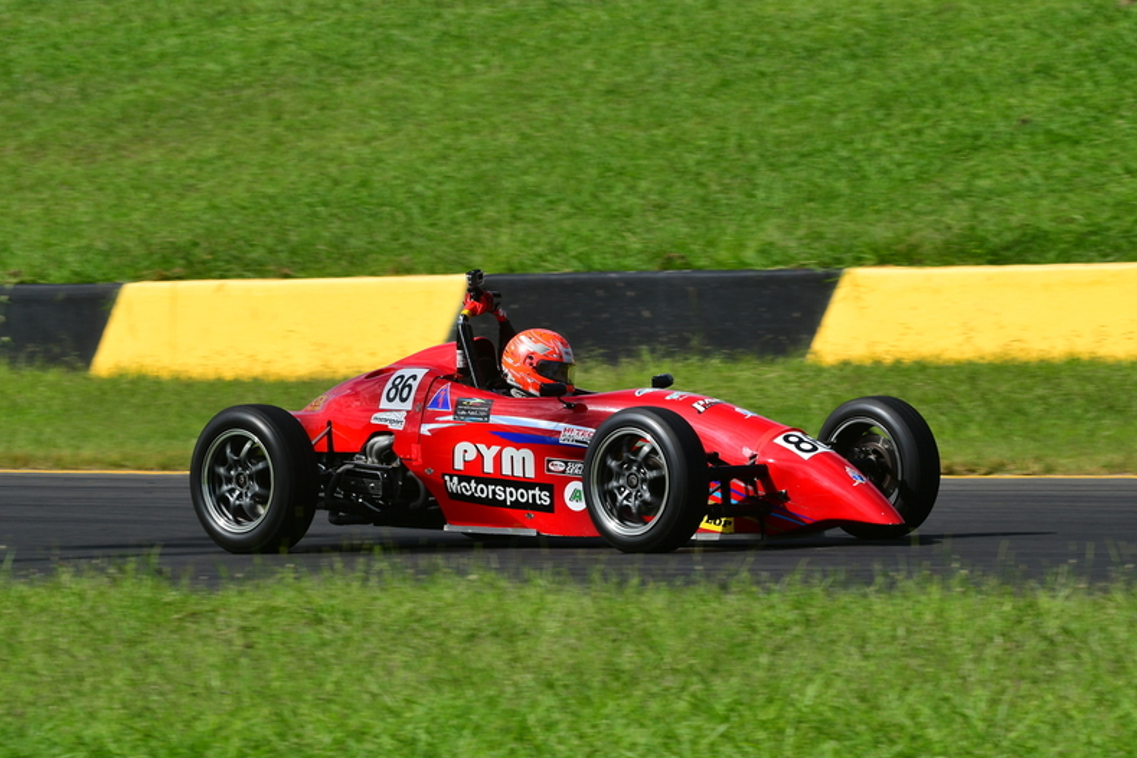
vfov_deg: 4.5
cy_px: 378
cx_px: 574
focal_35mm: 304
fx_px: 9601
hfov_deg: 6.8
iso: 320
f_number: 11
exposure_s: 1/640
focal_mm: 200
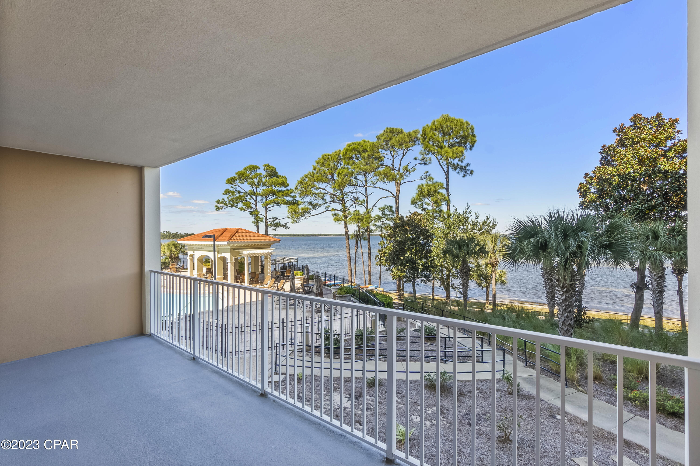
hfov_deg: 100.4
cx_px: 350
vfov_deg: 77.3
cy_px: 233
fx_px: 292
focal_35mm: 15
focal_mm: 10
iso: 100
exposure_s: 1/6
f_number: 10
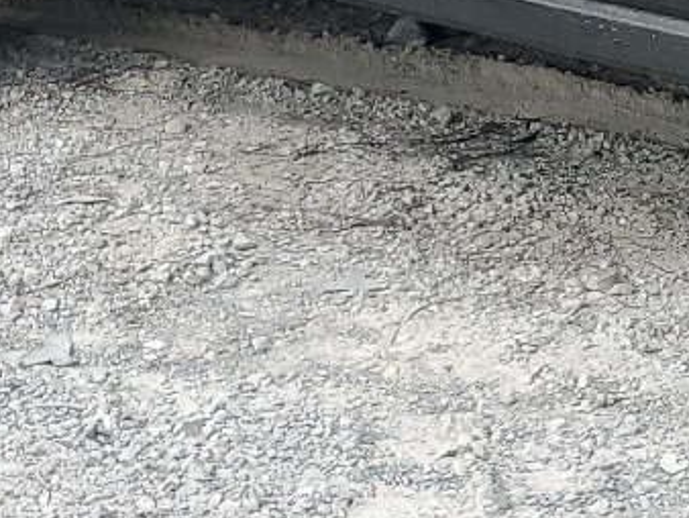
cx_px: 1086
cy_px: -145
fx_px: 2450
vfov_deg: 11.8
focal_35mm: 123
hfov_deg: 14.7
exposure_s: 1/2000
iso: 50
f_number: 1.5
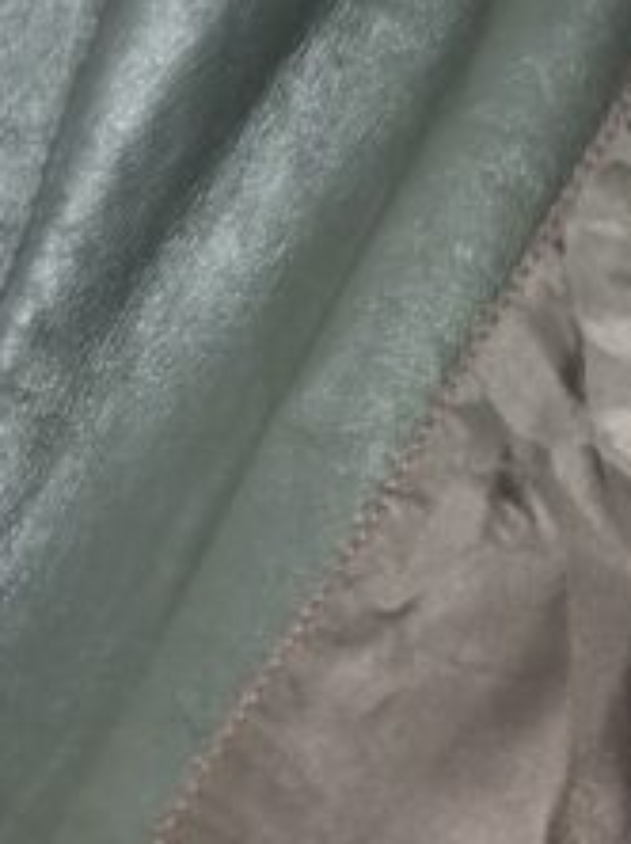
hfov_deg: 16.6
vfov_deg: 18.5
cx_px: 855
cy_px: 1513
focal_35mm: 83
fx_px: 2021
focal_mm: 5.54
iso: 800
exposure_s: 1/20
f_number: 1.8
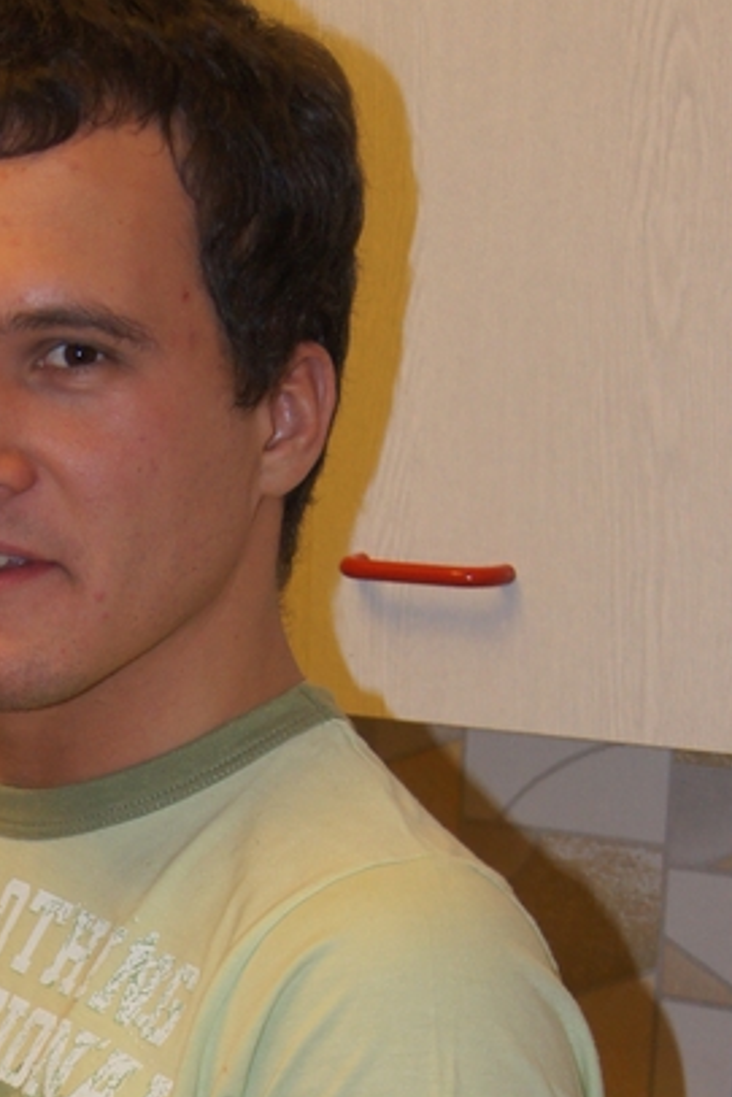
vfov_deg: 15.1
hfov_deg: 10.2
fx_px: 4030
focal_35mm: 132
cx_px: -109
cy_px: 1167
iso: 500
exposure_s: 1/60
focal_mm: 35
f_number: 4.5
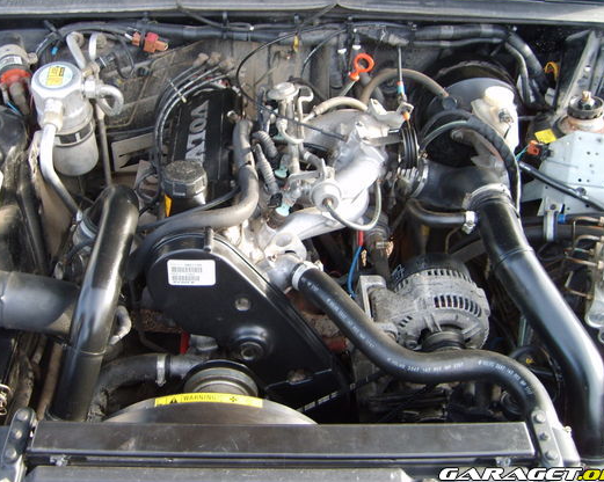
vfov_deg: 35.6
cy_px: 207
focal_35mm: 42
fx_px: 750
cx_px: 267
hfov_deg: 43.8
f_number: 2.8
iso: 50
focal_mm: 5.8
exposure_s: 1/30
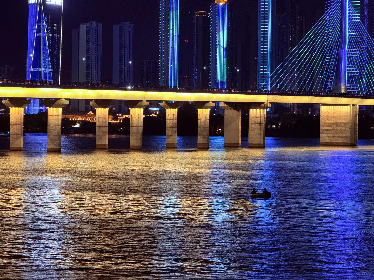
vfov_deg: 12.3
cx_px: 187
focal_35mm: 120
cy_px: 140
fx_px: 1297
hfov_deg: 16.4
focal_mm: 15.66
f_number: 2.8
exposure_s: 1/33
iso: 1000
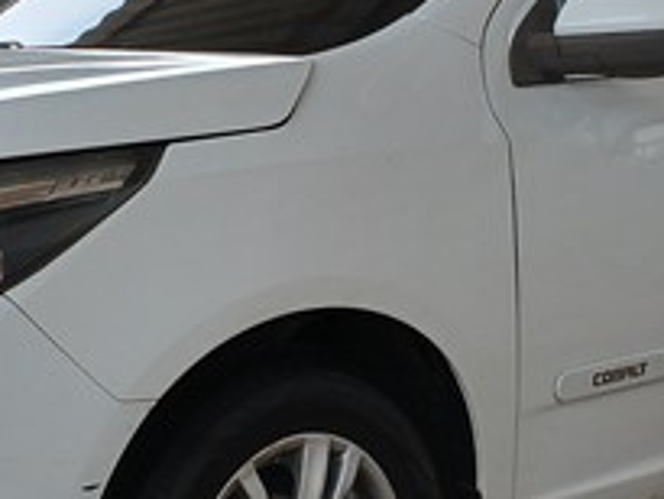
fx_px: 1555
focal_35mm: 81
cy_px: 272
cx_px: 227
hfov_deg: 24.0
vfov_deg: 18.2
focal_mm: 3.98
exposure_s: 1/100
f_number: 1.8
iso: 25
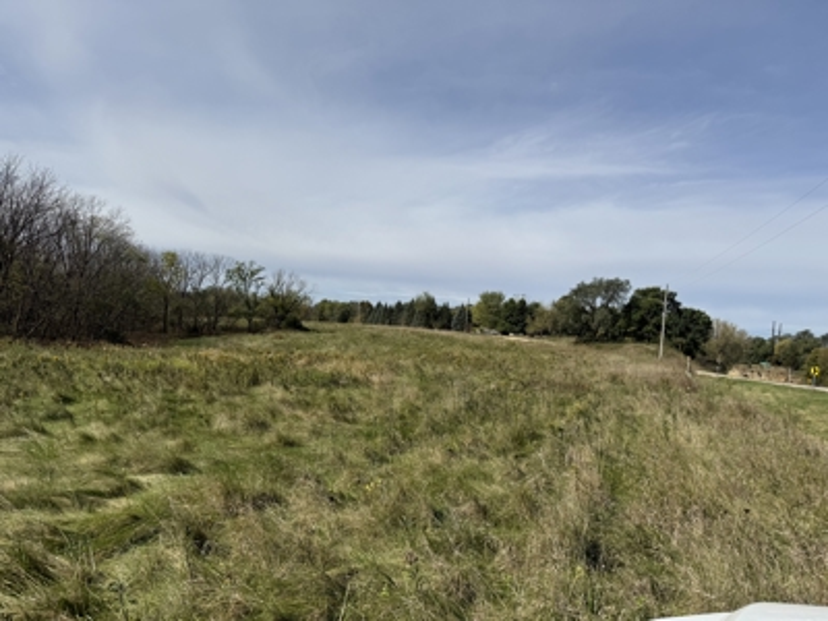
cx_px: 414
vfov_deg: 56.8
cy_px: 310
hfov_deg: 71.6
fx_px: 574
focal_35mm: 24
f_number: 1.78
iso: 80
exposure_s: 1/7353
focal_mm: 6.76
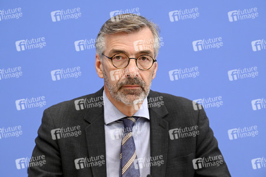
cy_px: 88
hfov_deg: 16.4
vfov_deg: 11.0
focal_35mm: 125
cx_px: 133
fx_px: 923
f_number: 5
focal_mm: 125
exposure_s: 1/640
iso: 4000
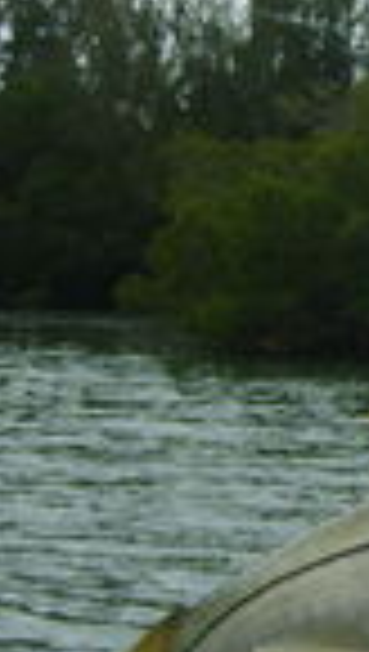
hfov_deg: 10.3
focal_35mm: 105
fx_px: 1819
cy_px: 301
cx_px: 824
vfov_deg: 20.3
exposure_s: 1/180
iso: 50
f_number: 7.1
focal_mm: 5.8
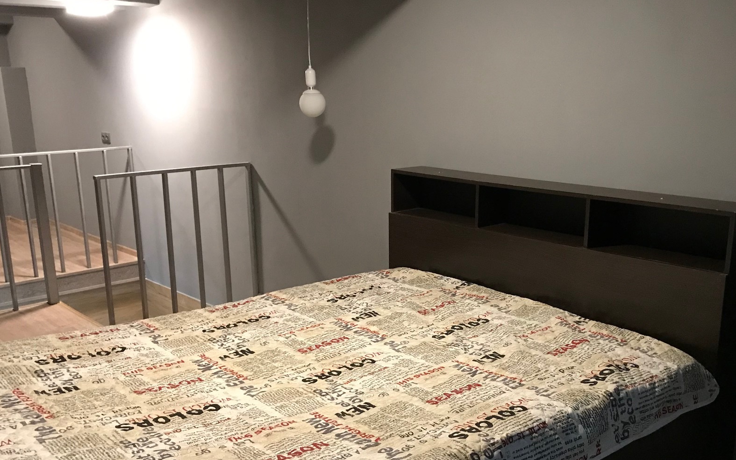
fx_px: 762
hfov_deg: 51.4
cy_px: 293
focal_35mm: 38
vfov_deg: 33.4
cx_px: 411
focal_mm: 3.99
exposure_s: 1/13
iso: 100
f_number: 1.8
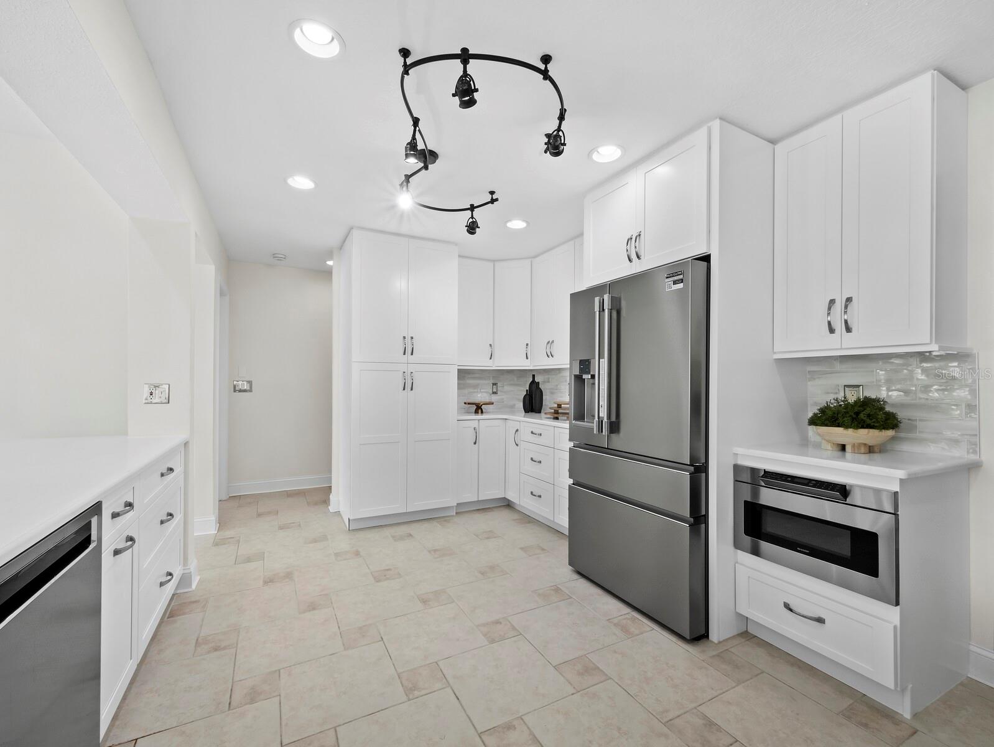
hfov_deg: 102.0
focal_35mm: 14
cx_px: 497
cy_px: 374
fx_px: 402
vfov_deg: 85.7
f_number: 11
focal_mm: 7
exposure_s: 1/10
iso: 320
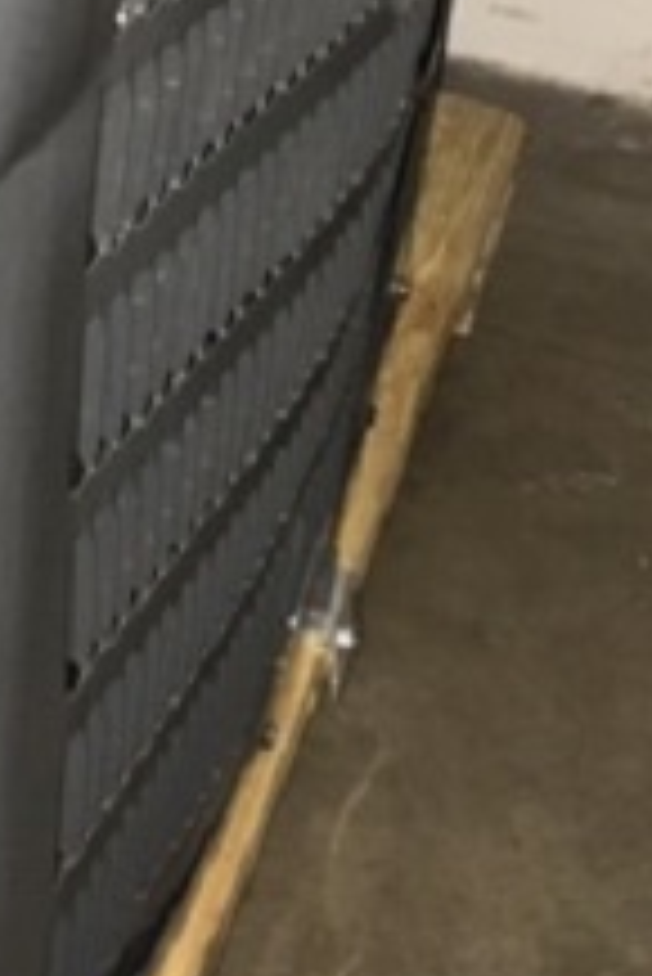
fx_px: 2766
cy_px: 245
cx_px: 18
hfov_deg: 13.3
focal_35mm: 102
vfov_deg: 19.9
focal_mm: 4.15
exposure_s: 1/16
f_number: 2.2
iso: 160
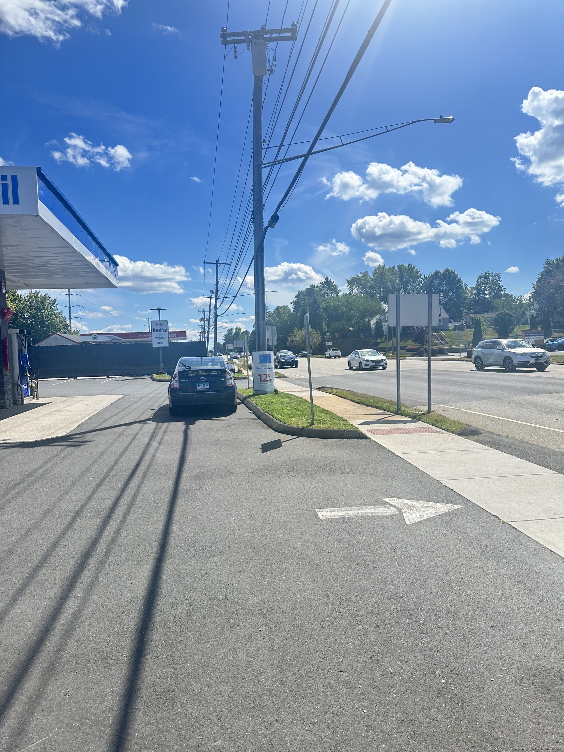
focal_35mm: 24
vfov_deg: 71.6
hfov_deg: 56.8
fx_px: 521
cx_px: 282
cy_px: 376
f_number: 1.78
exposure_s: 1/3597
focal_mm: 6.86
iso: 80
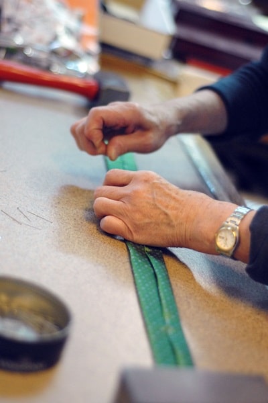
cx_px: 134
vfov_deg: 27.0
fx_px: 837
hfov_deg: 18.2
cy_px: 202
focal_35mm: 75
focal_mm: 50
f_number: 1.8
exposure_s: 1/250
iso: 640
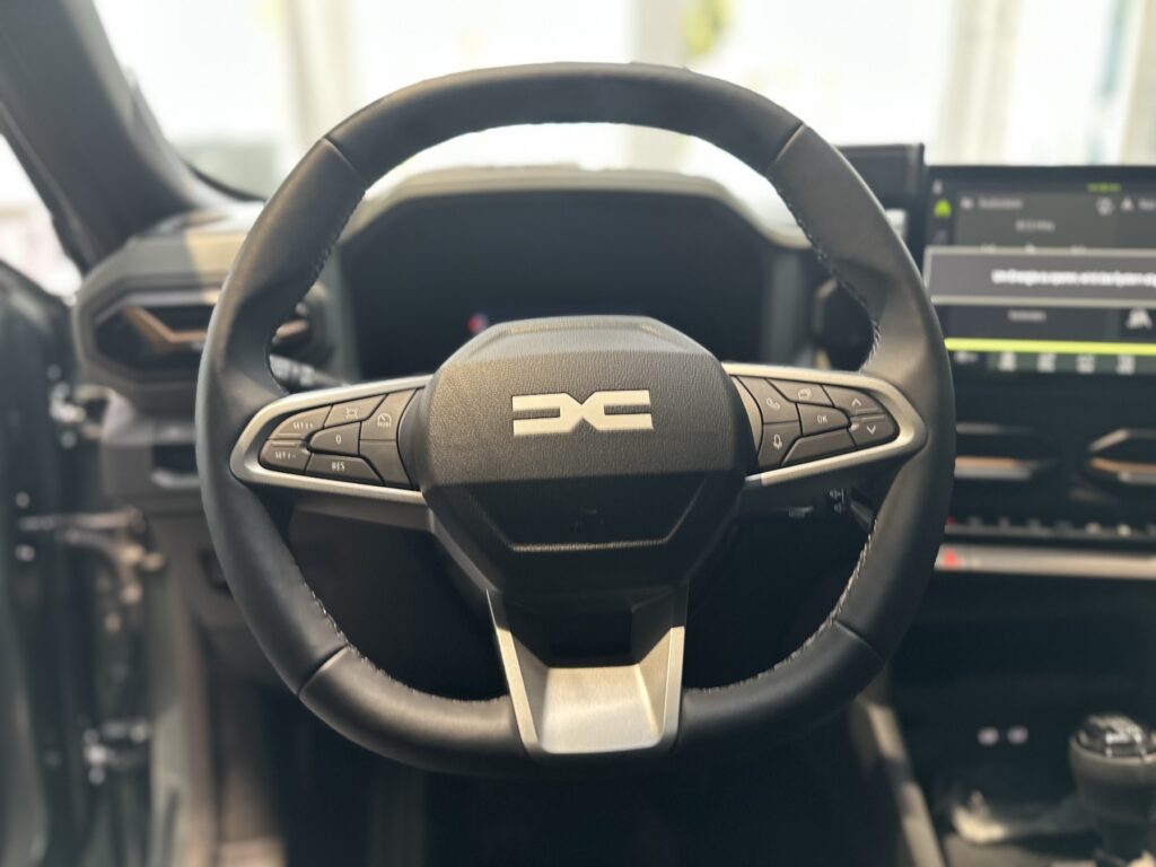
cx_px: 578
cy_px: 434
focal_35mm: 24
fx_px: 801
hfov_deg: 71.6
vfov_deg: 56.8
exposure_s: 1/49
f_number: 1.78
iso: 250
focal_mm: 6.86
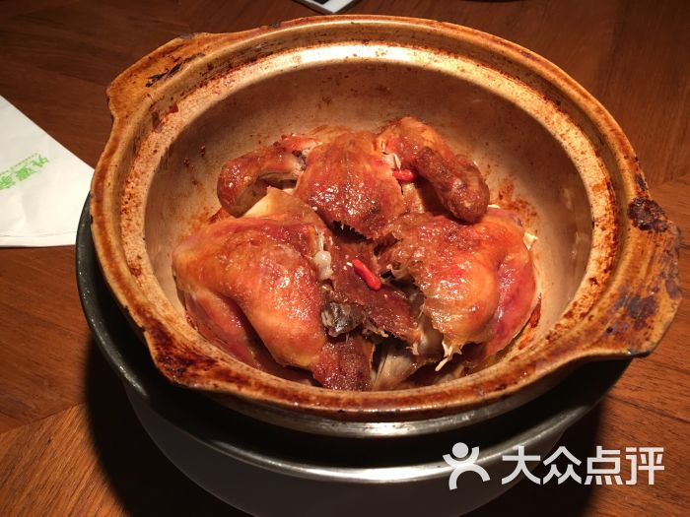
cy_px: 258
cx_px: 345
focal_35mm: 29
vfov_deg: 48.2
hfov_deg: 61.7
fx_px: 578
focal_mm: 4.15
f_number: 2.2
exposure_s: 1/33
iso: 125
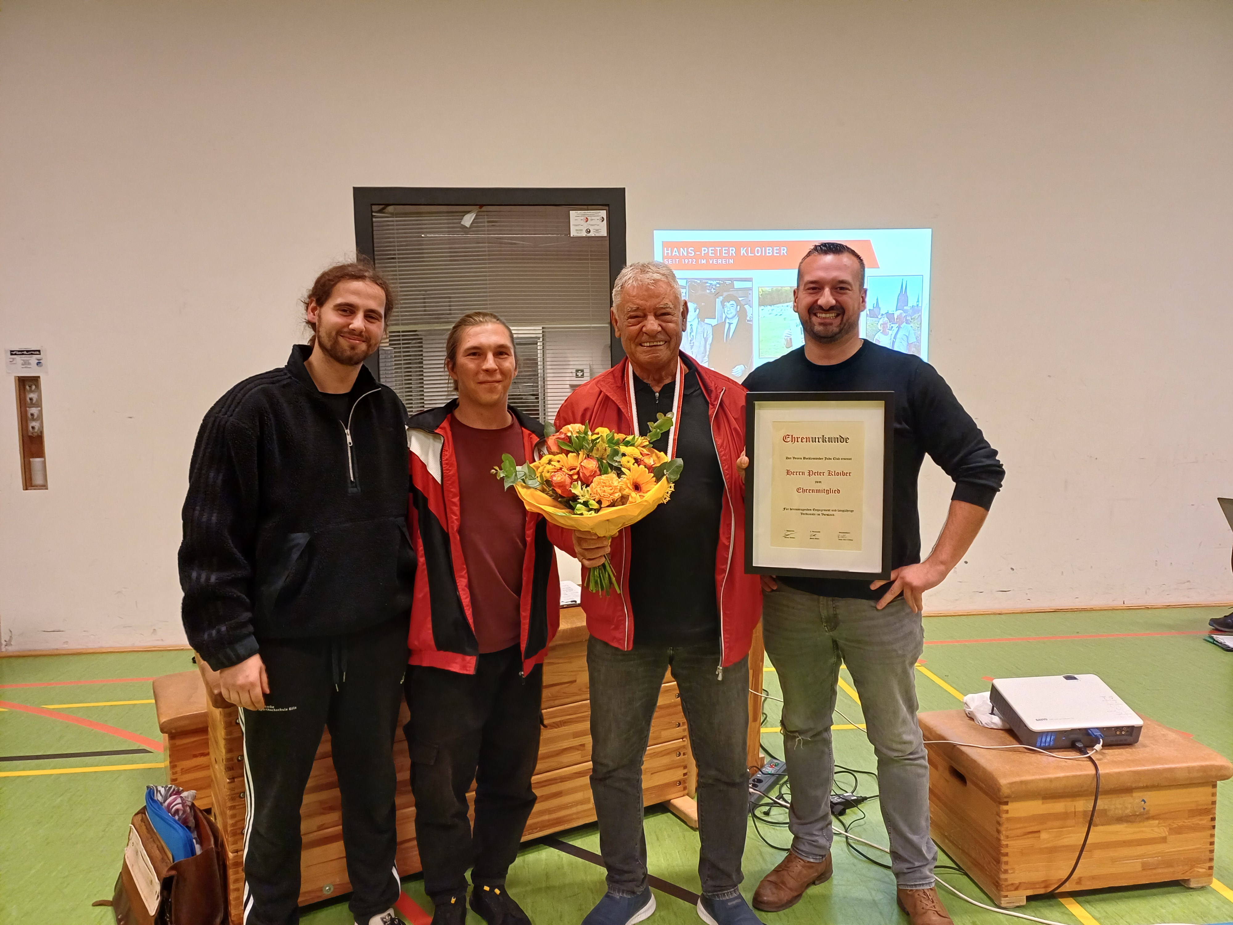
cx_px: 616
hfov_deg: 69.4
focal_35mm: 25
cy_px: 462
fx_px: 890
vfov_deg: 54.9
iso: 400
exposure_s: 1/50
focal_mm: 4.65
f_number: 1.8
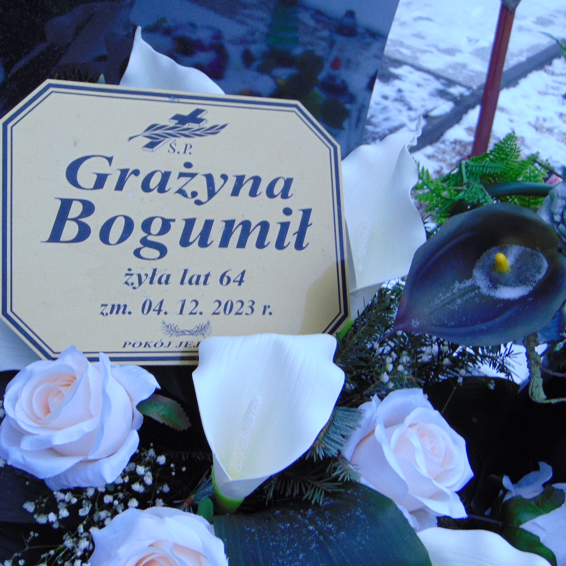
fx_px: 851
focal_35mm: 46
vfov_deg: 36.8
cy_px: 283
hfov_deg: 36.5
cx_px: 197
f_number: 3.3
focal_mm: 6.9
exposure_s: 1/100
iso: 100
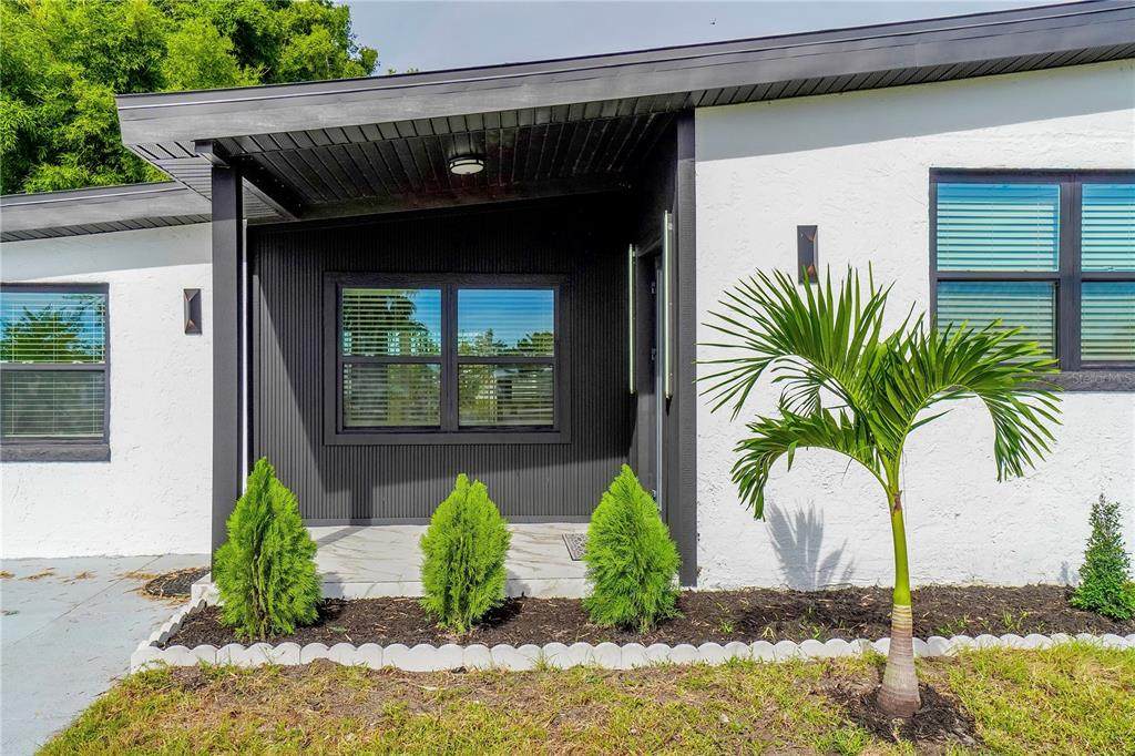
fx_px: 851
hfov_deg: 67.4
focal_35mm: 27
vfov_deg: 47.9
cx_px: 568
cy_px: 378
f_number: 9
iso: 320
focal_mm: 18
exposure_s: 1/640
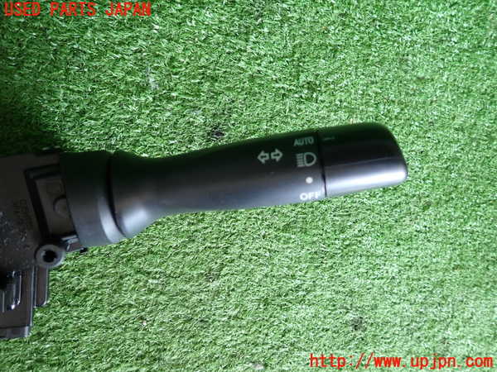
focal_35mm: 25
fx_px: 359
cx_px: 248
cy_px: 186
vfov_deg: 54.9
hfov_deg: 69.4
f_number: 2
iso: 200
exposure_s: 1/60
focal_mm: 4.5
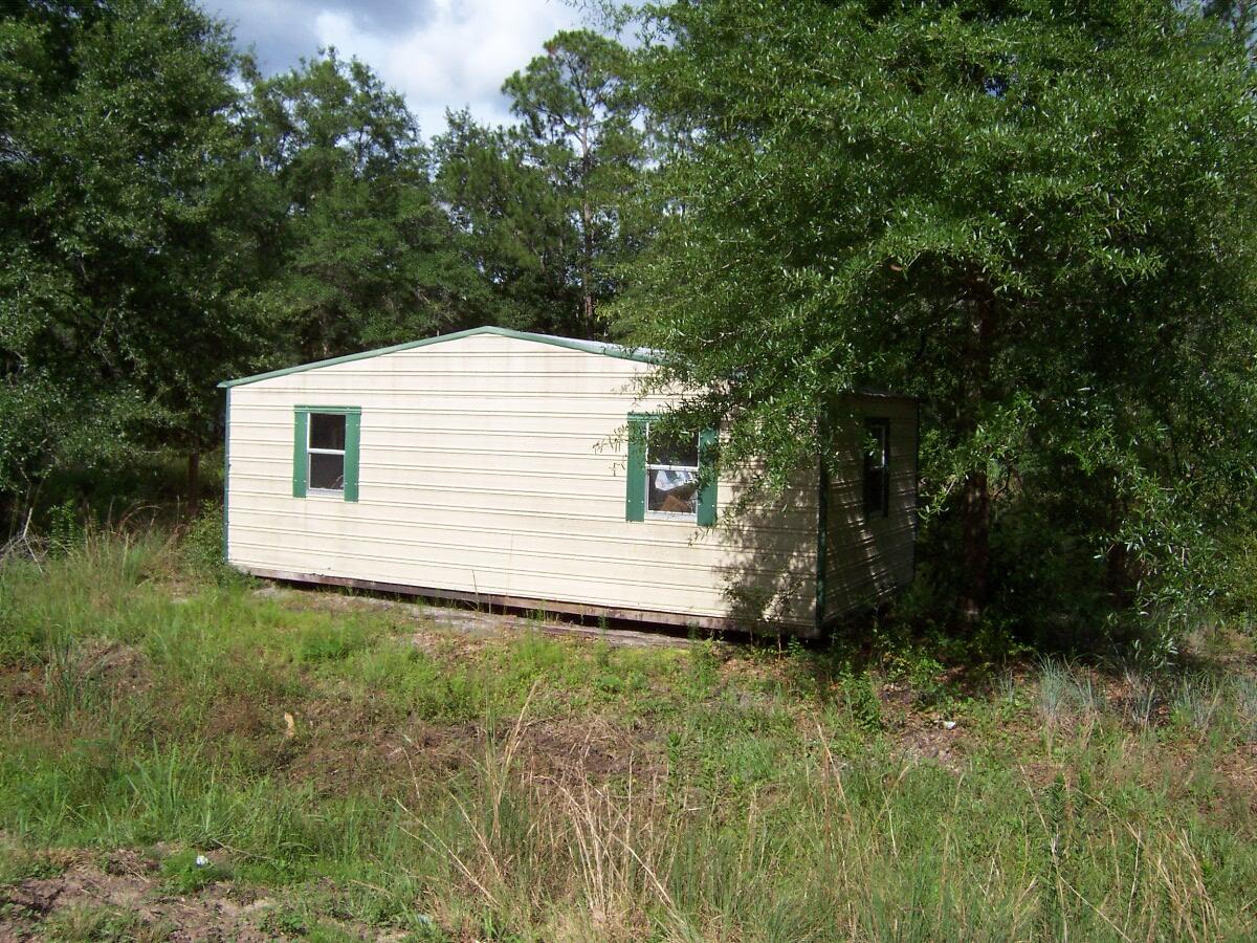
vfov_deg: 42.9
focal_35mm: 33
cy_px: 472
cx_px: 628
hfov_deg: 55.4
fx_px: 1198
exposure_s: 1/500
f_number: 5.6
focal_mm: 5.5
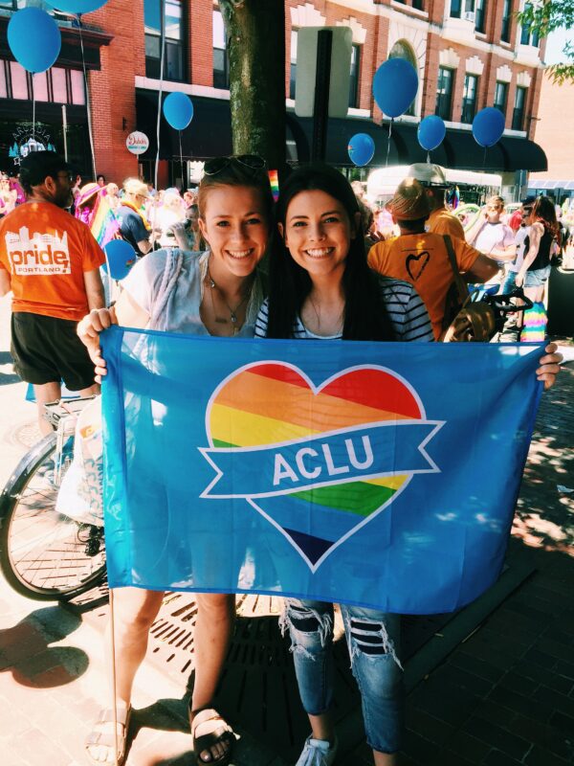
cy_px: 383
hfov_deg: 48.2
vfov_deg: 61.7
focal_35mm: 29
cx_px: 287
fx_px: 641
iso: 32
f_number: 2.2
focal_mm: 4.15
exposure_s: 1/329
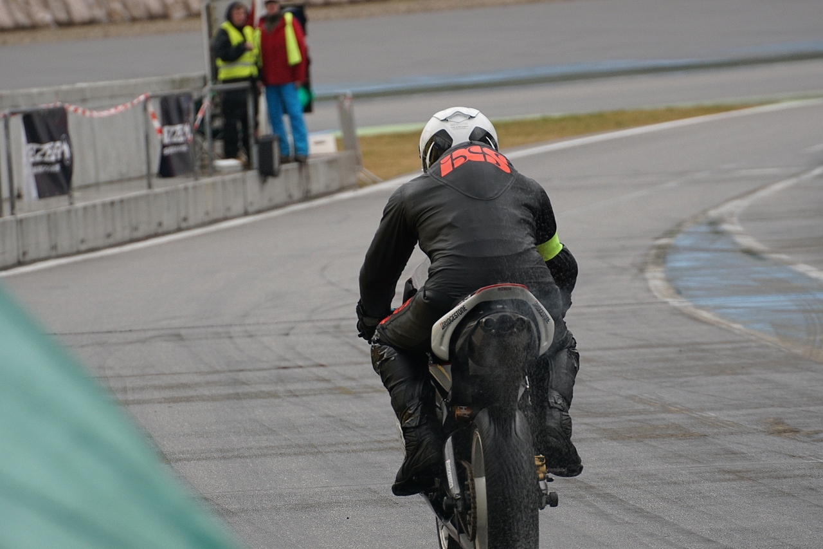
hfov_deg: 6.5
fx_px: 7200
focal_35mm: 315
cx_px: 412
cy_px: 274
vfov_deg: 4.4
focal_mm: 210
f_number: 6.3
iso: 400
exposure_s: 1/640
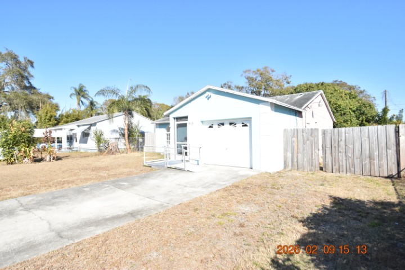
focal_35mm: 18
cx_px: 202
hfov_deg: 90.0
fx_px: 202
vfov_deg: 67.4
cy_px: 135
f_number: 3.8
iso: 800
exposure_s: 1/4000
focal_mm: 12
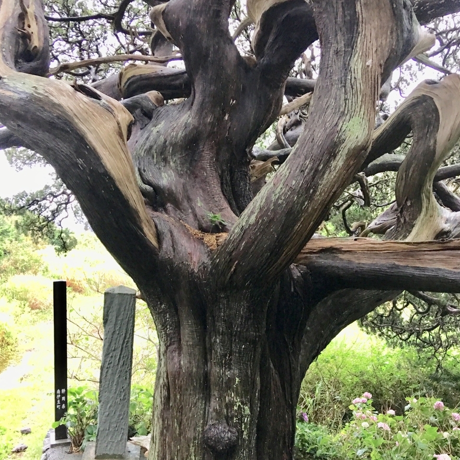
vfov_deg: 47.0
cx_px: 229
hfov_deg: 47.2
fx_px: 526
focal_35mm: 35
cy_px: 273
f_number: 2.2
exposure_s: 1/4
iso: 50
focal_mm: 4.15
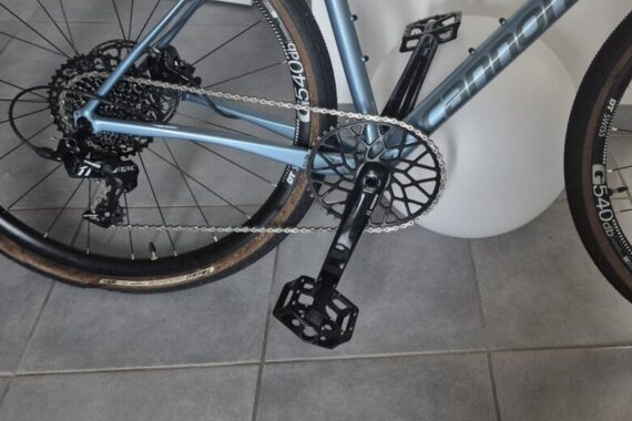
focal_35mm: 43
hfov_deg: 44.0
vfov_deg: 30.0
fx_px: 755
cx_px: 470
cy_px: 49
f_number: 1.8
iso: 1250
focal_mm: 5.4
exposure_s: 1/100
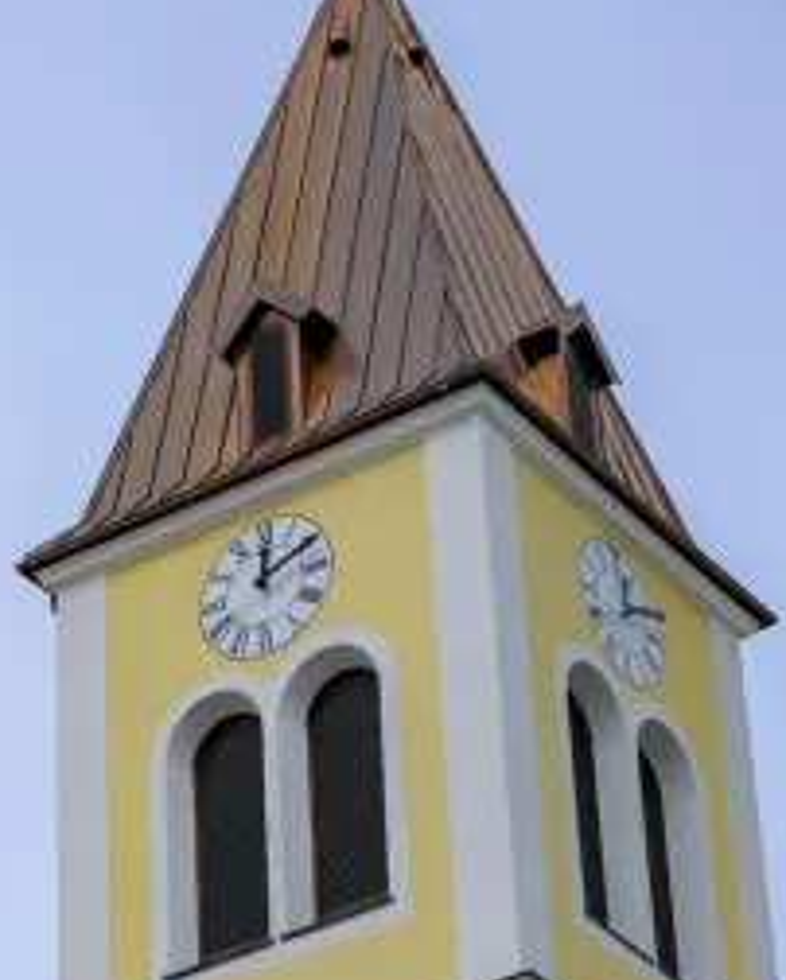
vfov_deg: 14.4
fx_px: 3863
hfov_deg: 11.5
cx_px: -35
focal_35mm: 133
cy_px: 655
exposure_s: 1/1250
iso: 200
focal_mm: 31.1
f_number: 5.6
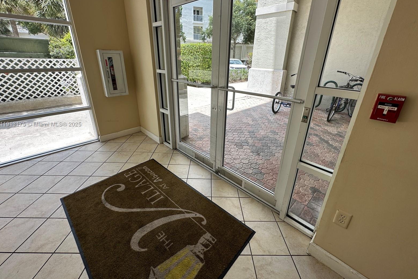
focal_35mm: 15
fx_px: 174
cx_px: 210
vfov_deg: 77.1
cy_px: 125
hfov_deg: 100.4
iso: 40
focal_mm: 2.22
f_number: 2.2
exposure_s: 1/540
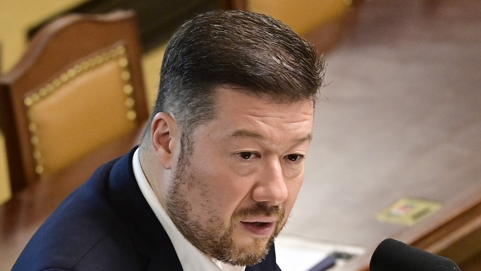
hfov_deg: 6.9
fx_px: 4017
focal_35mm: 315
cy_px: 148
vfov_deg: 3.9
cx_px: 240
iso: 4500
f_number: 4
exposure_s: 1/200
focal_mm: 300
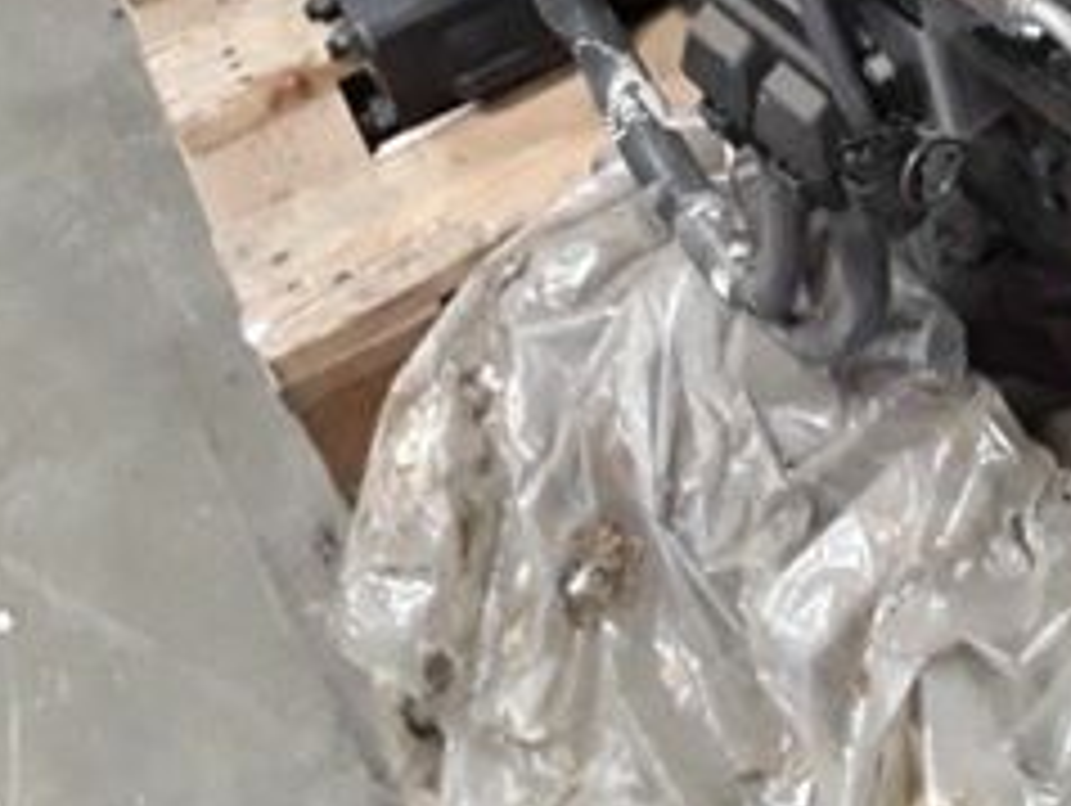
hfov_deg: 26.8
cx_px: 1098
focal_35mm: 68
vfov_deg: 20.5
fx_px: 2106
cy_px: -108
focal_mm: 2.91
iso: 160
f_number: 1.9
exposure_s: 1/17
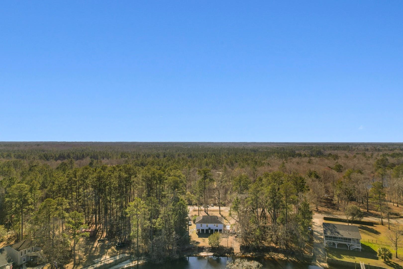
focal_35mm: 22
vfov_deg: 57.2
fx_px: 246
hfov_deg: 78.6
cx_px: 202
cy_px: 134
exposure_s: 1/400
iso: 100
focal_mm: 8.38
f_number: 2.8
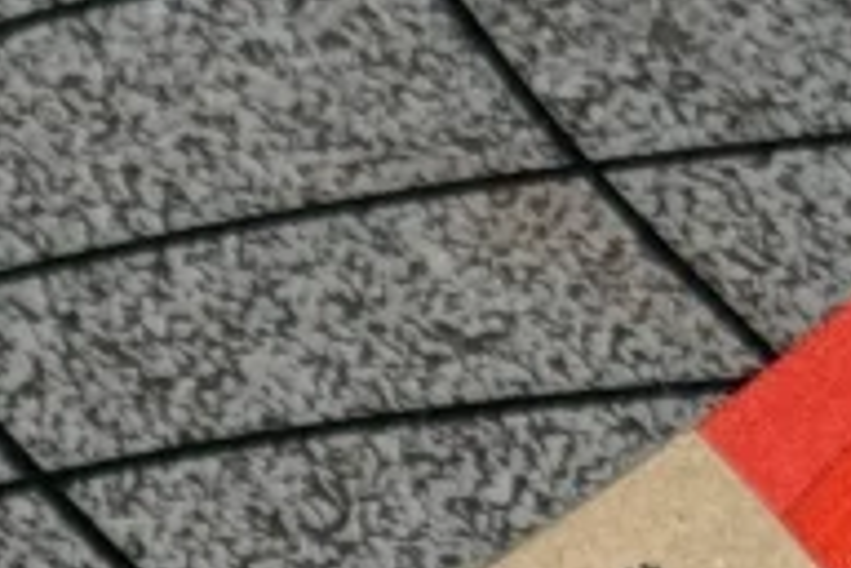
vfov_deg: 3.4
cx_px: -501
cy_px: 2964
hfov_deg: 5.4
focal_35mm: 375
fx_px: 8864
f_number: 1.78
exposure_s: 1/121
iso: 50
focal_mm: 6.76
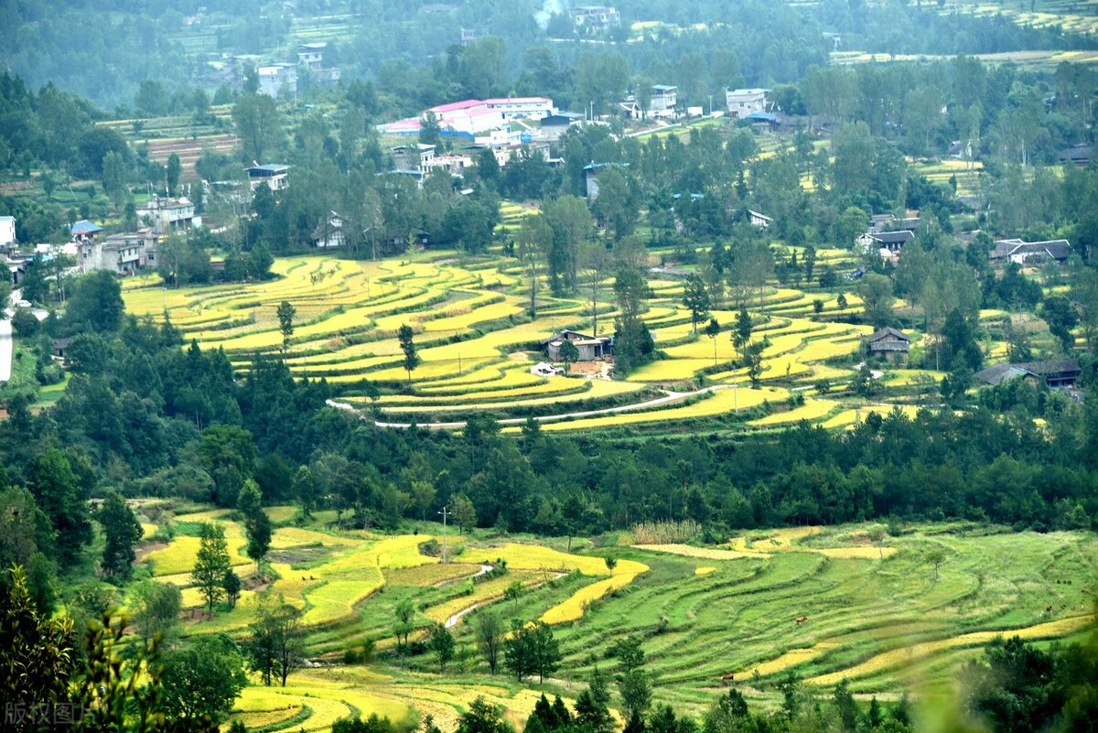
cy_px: 366
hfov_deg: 10.3
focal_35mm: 200
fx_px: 6102
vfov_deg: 6.9
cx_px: 549
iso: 100
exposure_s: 1/80
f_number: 8
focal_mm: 200
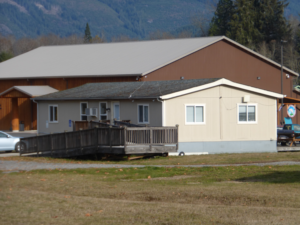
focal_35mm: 176
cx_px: 150
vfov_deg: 8.4
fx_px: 1525
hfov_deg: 11.2
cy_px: 112
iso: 100
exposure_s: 1/400
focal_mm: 31.3
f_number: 5.4
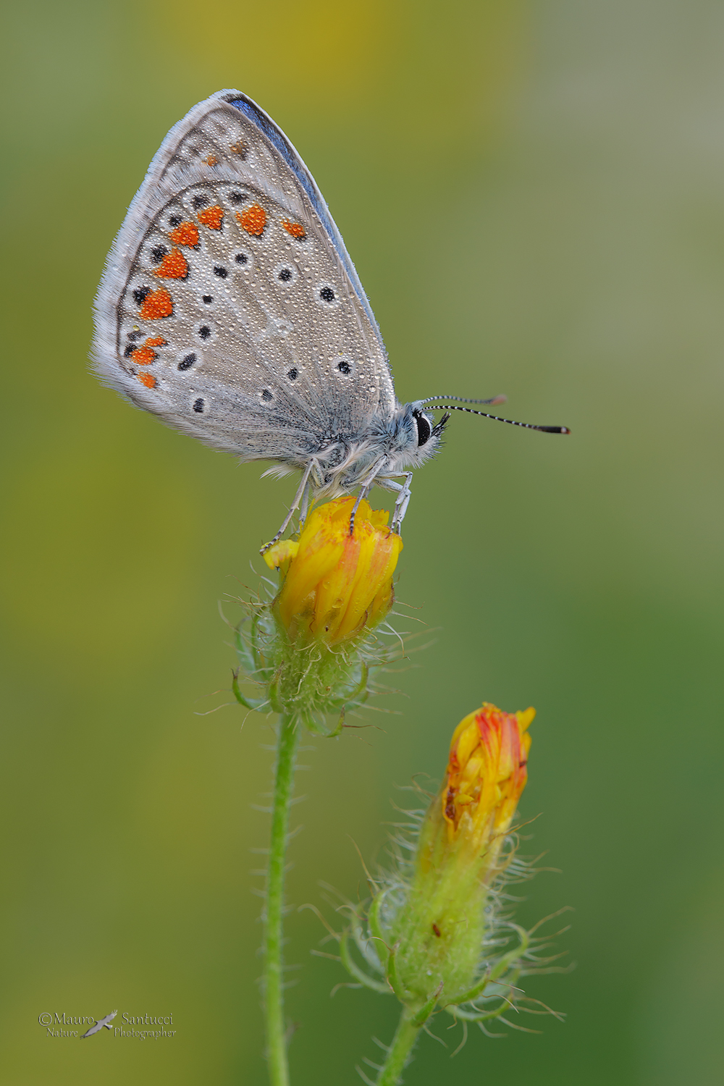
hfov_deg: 7.6
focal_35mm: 180
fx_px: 5430
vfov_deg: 11.4
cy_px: 543
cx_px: 362
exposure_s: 1/13
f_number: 16
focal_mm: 180
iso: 100
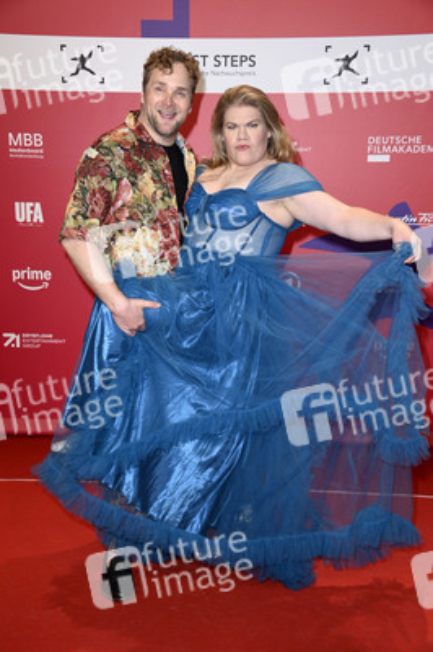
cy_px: 326
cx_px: 216
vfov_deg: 39.6
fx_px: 904
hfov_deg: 26.9
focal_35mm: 50
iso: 640
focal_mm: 50
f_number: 6.3
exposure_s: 1/250
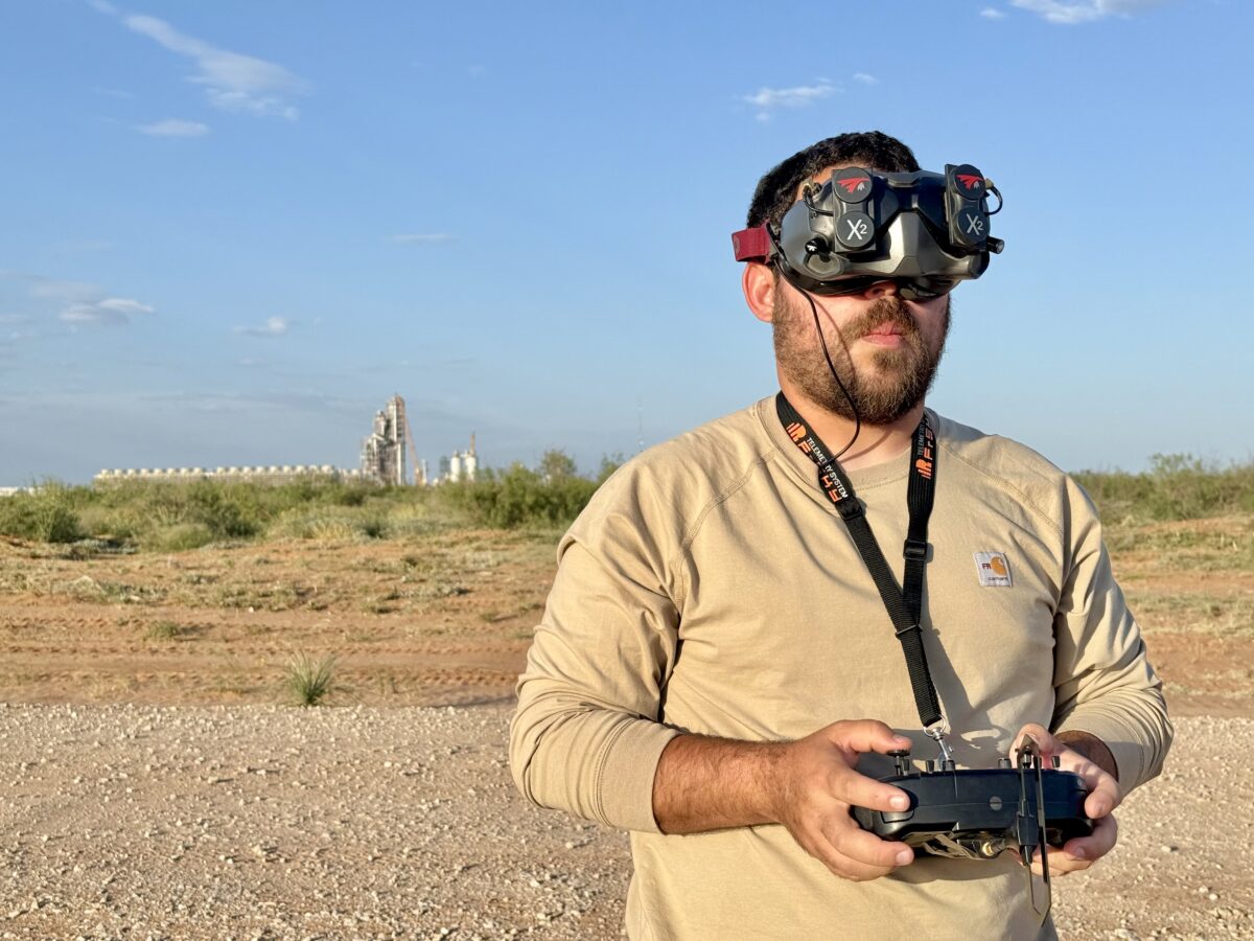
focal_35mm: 48
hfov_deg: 39.7
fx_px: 1739
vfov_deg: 30.3
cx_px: 627
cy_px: 470
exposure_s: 1/3534
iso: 64
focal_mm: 6.76
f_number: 1.78
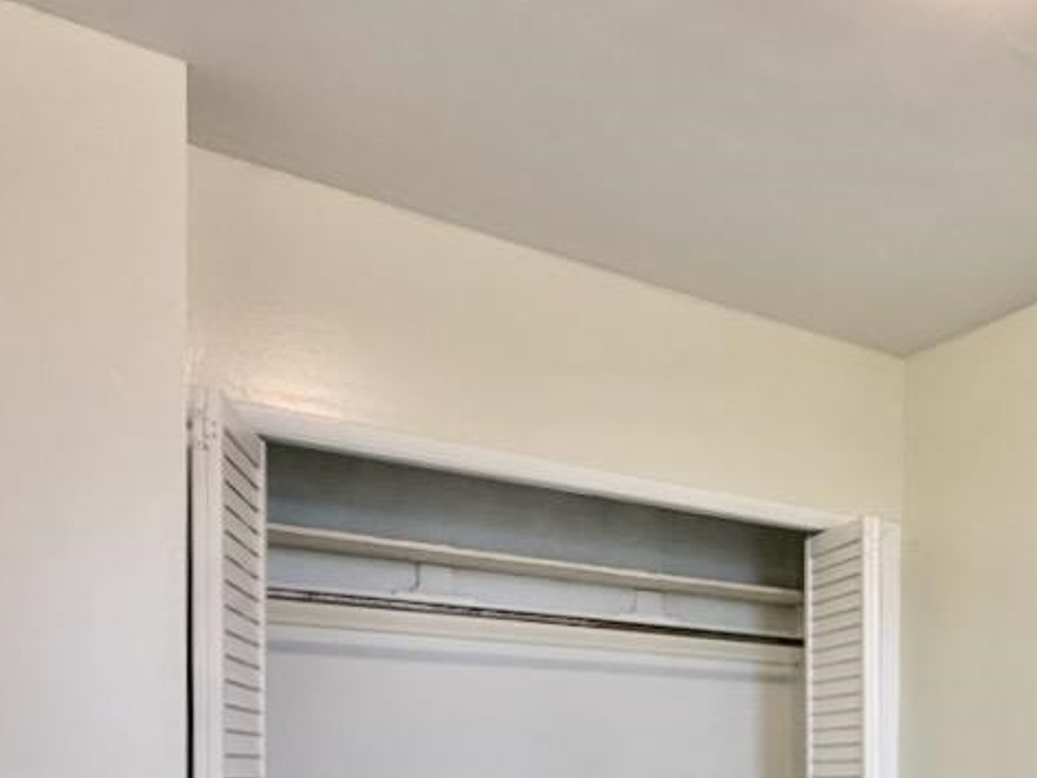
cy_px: 804
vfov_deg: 33.9
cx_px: 1041
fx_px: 1138
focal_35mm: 38
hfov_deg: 42.2
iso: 160
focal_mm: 2.22
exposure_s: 1/120
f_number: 2.2
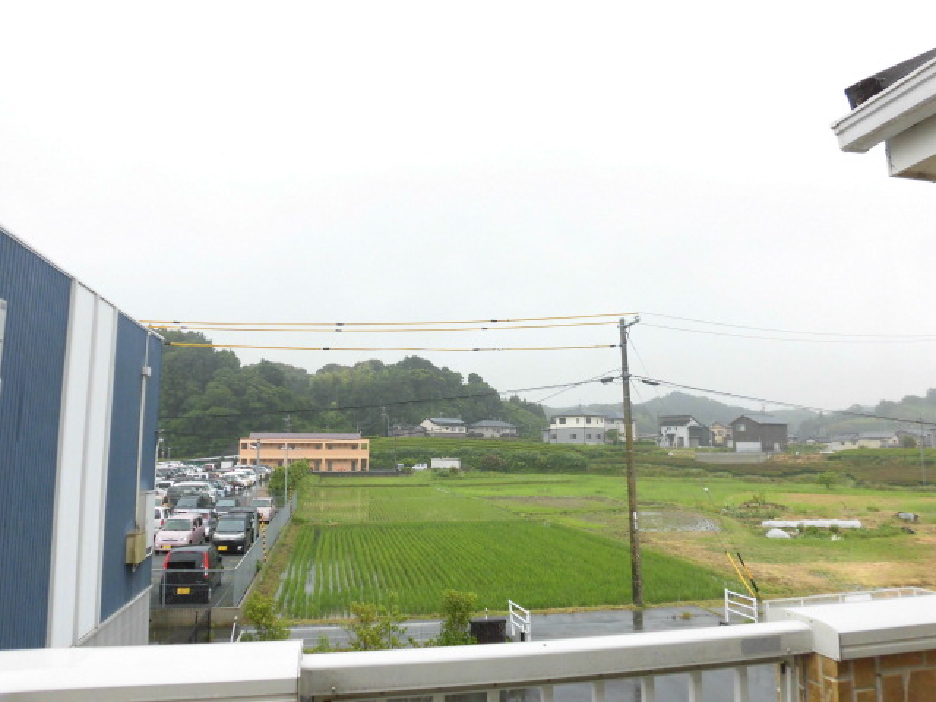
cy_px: 351
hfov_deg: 71.6
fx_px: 649
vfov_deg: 56.8
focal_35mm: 24
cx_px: 468
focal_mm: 4.3
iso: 100
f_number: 3.1
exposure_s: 1/400
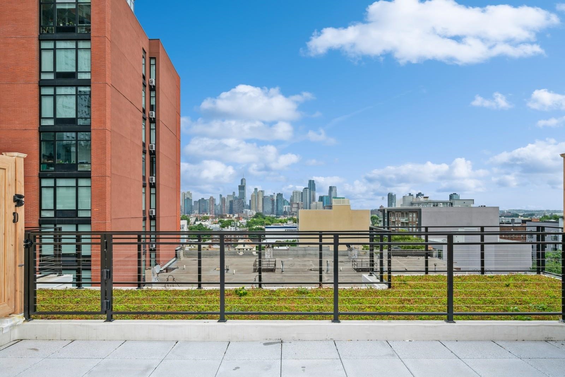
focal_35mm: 24
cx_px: 282
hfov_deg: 73.7
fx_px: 377
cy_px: 188
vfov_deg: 53.1
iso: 200
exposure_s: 1/200
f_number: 11
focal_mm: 24
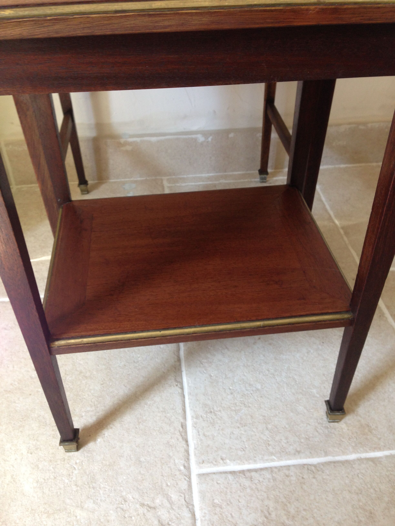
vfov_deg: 55.4
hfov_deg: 42.9
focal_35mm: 33
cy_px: 263
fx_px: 502
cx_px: 198
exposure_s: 1/20
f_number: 2.4
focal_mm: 4.12
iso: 80
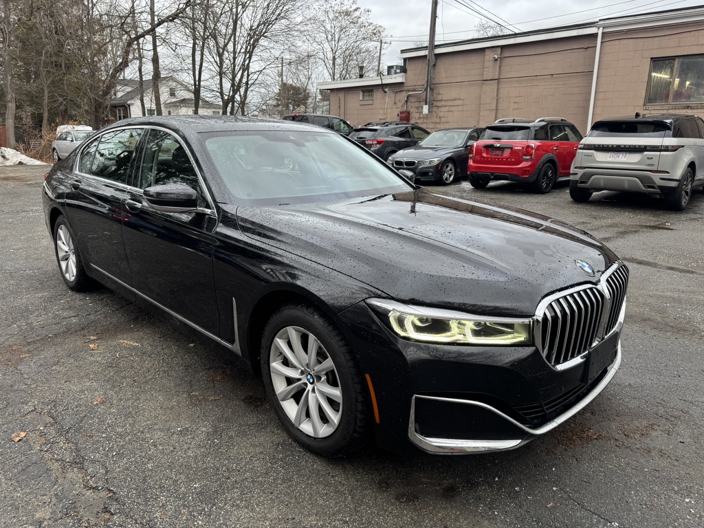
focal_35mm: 24
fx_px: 488
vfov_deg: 56.8
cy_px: 264
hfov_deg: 71.6
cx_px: 352
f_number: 1.78
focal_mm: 6.76
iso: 64
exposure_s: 1/122
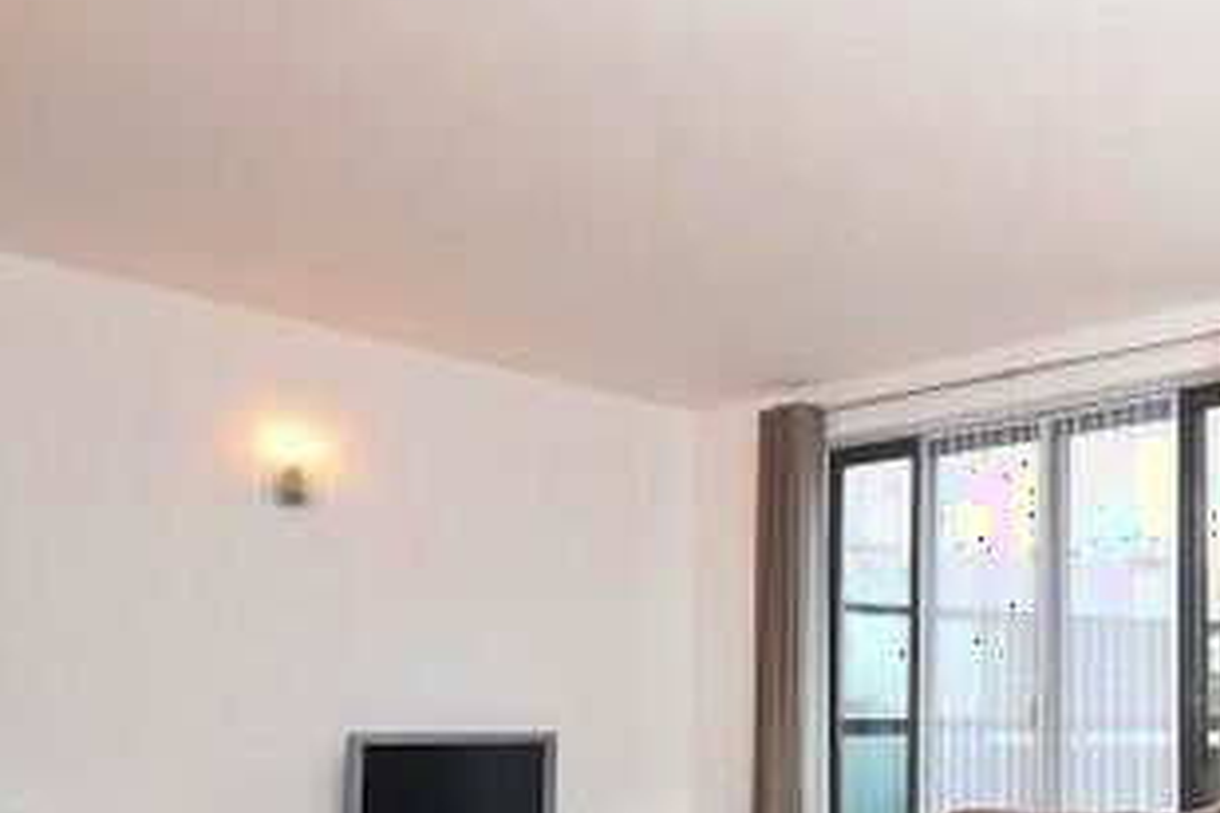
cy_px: 667
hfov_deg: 43.3
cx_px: 1342
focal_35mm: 34
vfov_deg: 37.3
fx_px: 1152
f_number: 5.6
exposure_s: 1/125
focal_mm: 10
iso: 640
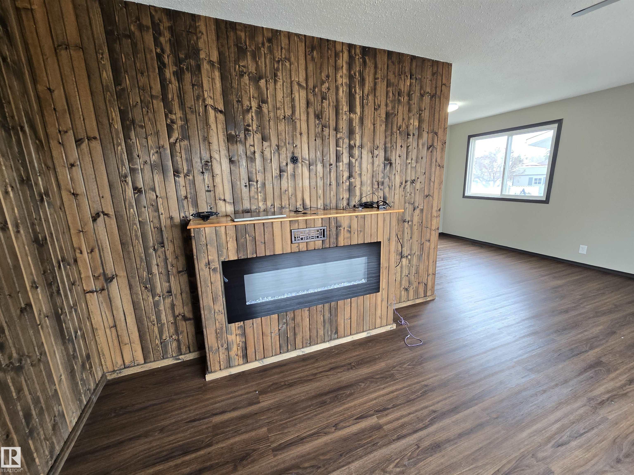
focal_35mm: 13
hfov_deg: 106.2
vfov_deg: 89.9
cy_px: 238
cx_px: 317
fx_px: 238
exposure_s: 1/60
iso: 125
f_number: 2.2
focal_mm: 2.2
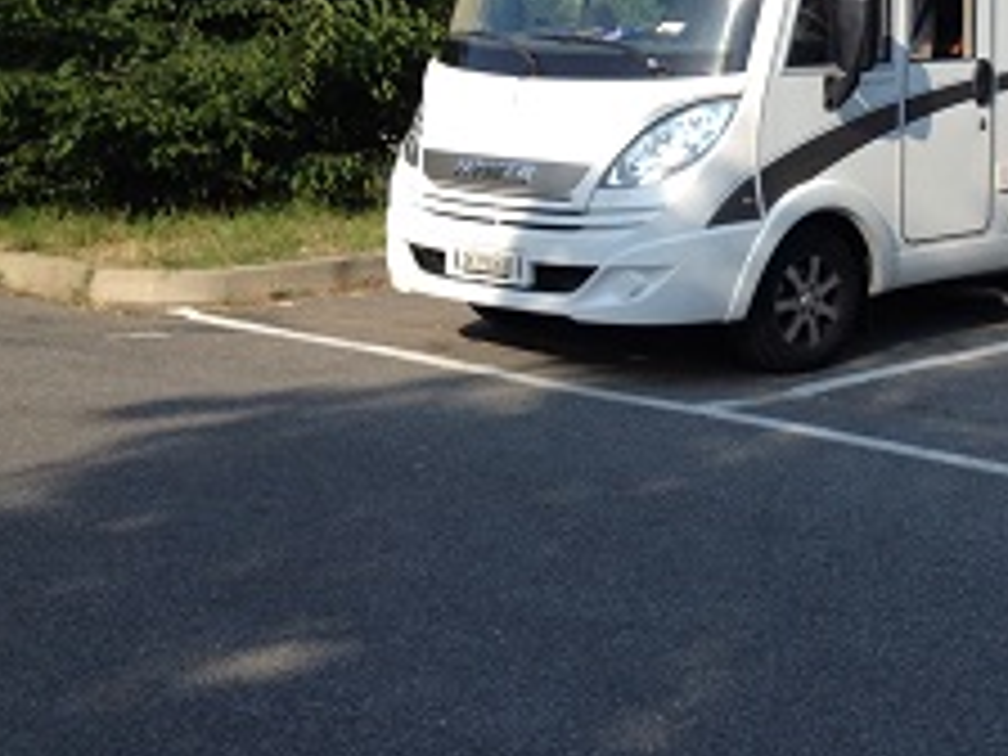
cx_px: 945
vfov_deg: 18.6
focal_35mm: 78
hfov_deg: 24.2
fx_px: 2271
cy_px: 61
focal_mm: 4.28
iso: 50
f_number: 2.4
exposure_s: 1/1104
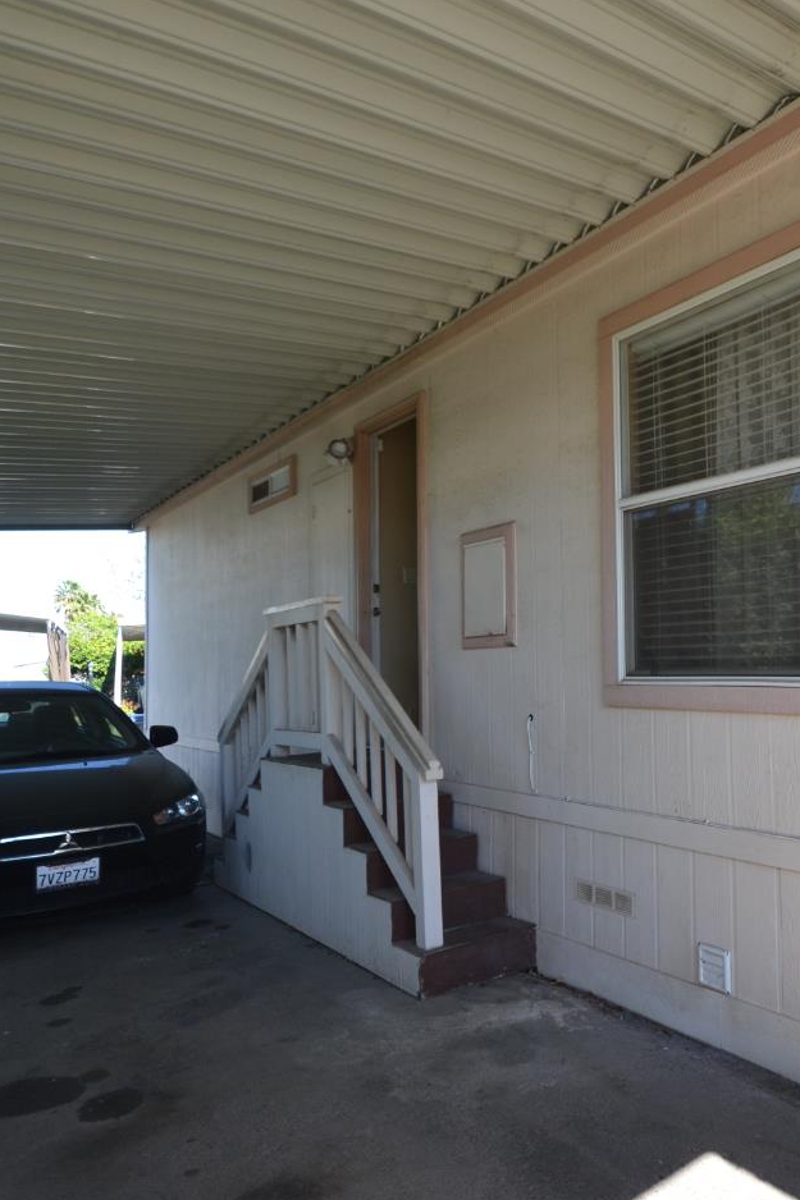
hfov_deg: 50.7
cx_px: 607
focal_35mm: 24
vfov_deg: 73.7
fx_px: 800
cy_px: 615
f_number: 5.6
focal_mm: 10
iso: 140
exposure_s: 1/125
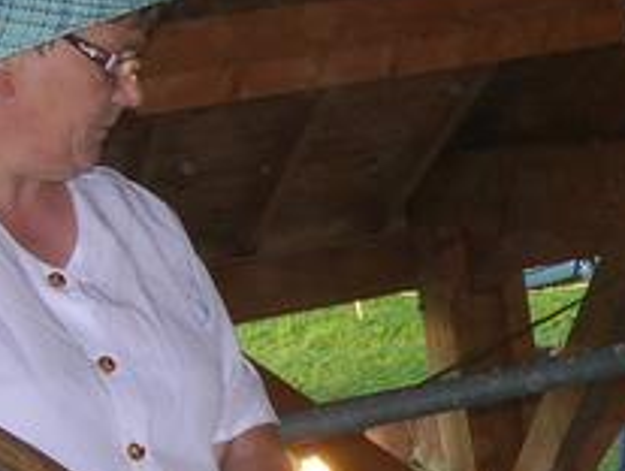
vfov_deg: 13.7
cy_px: 396
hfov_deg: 17.5
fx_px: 1953
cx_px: 716
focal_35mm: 108
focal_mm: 5.8
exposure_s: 1/60.1
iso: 50
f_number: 2.8
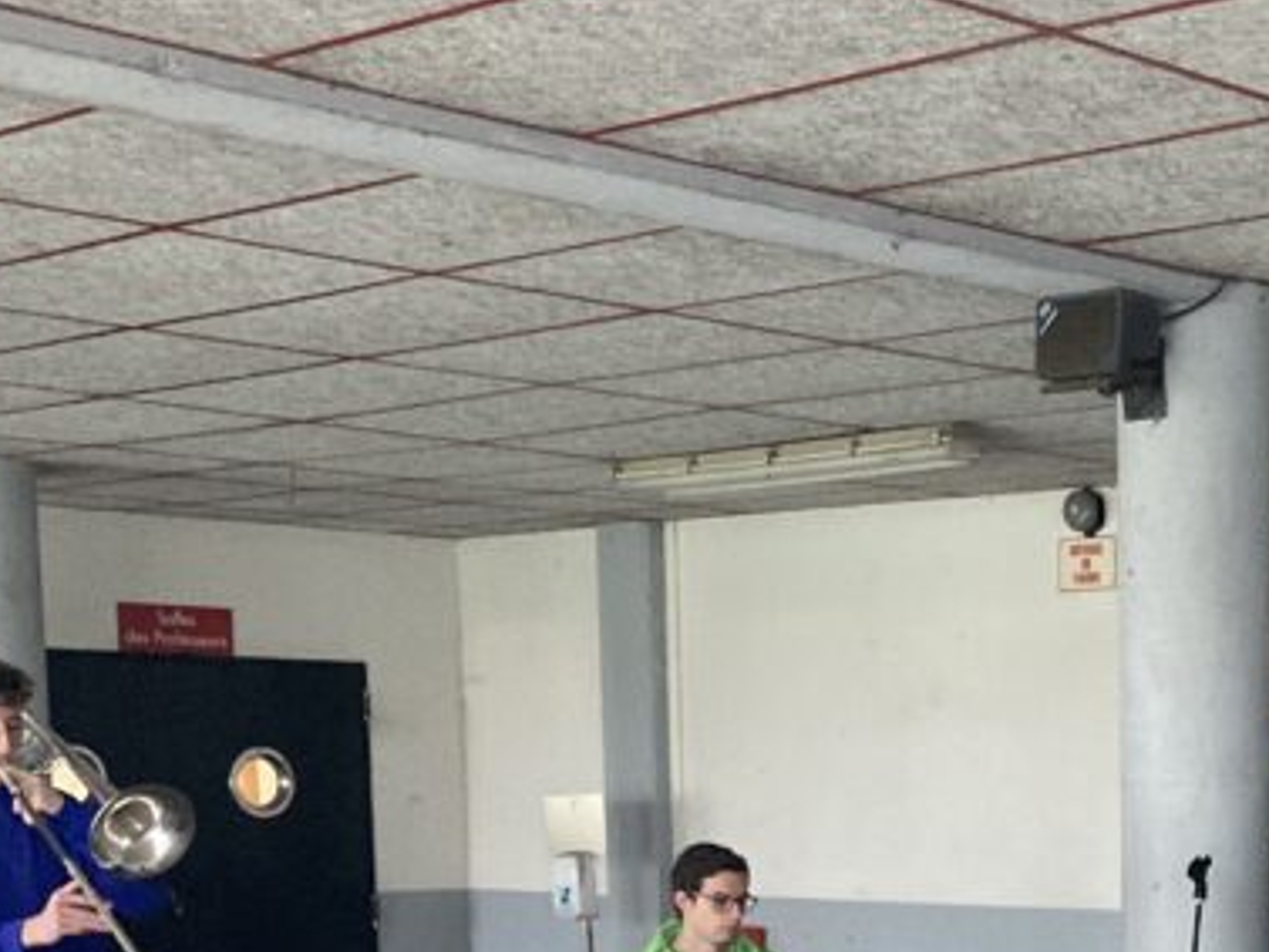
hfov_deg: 24.2
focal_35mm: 76
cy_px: 1150
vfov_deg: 18.4
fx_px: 2787
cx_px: 1357
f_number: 1.8
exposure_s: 1/40
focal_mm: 3.99
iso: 400
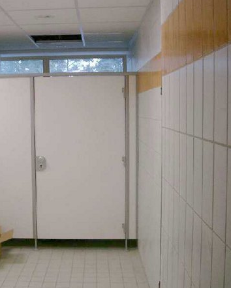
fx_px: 418
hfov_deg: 30.5
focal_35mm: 49
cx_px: 69
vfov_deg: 38.0
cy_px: 145
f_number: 2.6
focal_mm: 7.6
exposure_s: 1/125
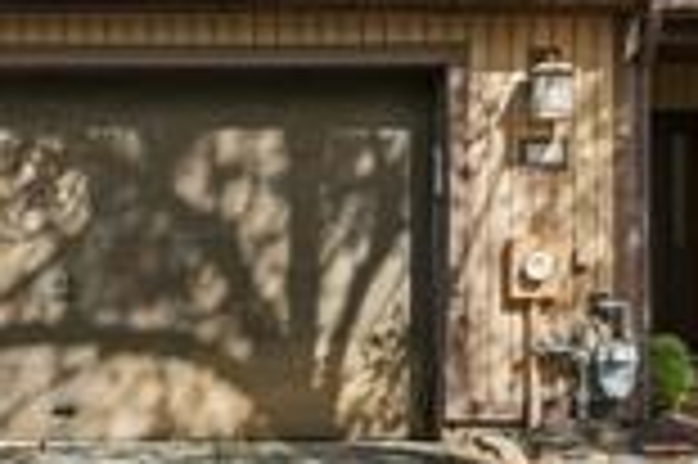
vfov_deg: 12.5
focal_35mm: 109
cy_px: 270
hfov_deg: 18.4
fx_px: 2117
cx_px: 68
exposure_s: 1/80
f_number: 9
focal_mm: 16.5
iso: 100
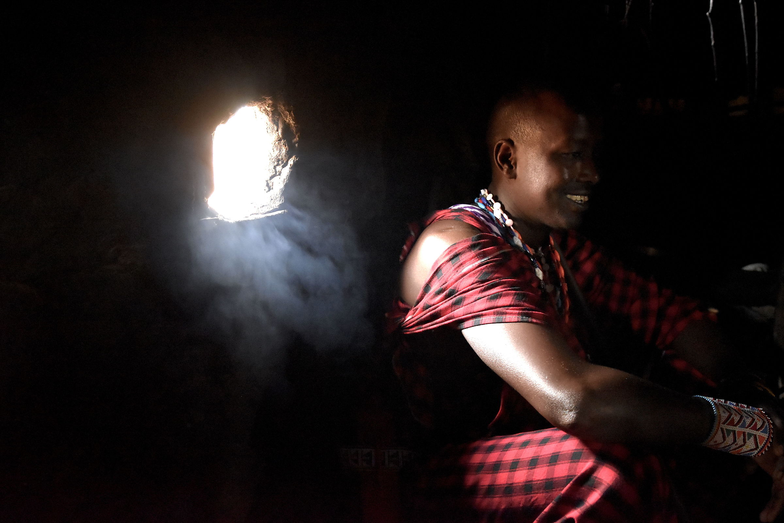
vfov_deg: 36.9
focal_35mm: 36
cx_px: 392
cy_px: 262
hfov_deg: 53.1
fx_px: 784
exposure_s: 1/60
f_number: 2.8
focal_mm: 24
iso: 5000
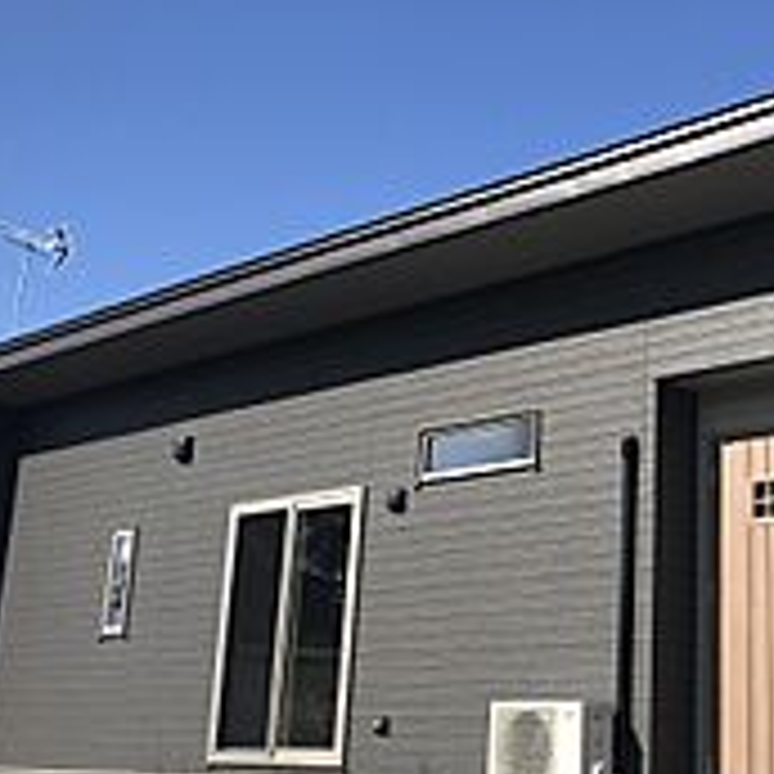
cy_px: 376
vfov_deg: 31.6
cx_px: 682
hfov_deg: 30.4
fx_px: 1366
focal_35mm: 54
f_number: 1.8
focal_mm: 3.99
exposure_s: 1/2283
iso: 20
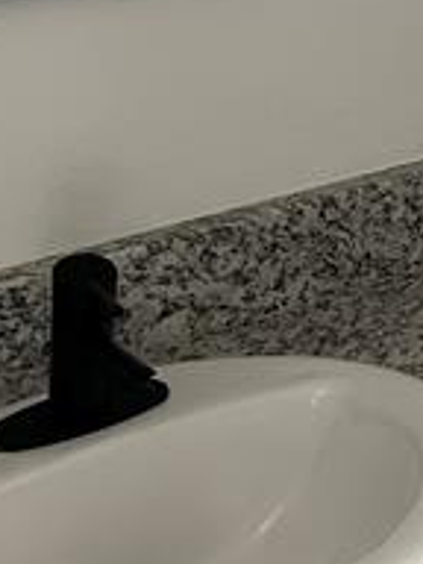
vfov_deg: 18.8
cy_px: 167
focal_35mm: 104
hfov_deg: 13.2
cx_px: 687
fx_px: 1694
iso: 500
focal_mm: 5.7
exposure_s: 1/56
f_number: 1.5
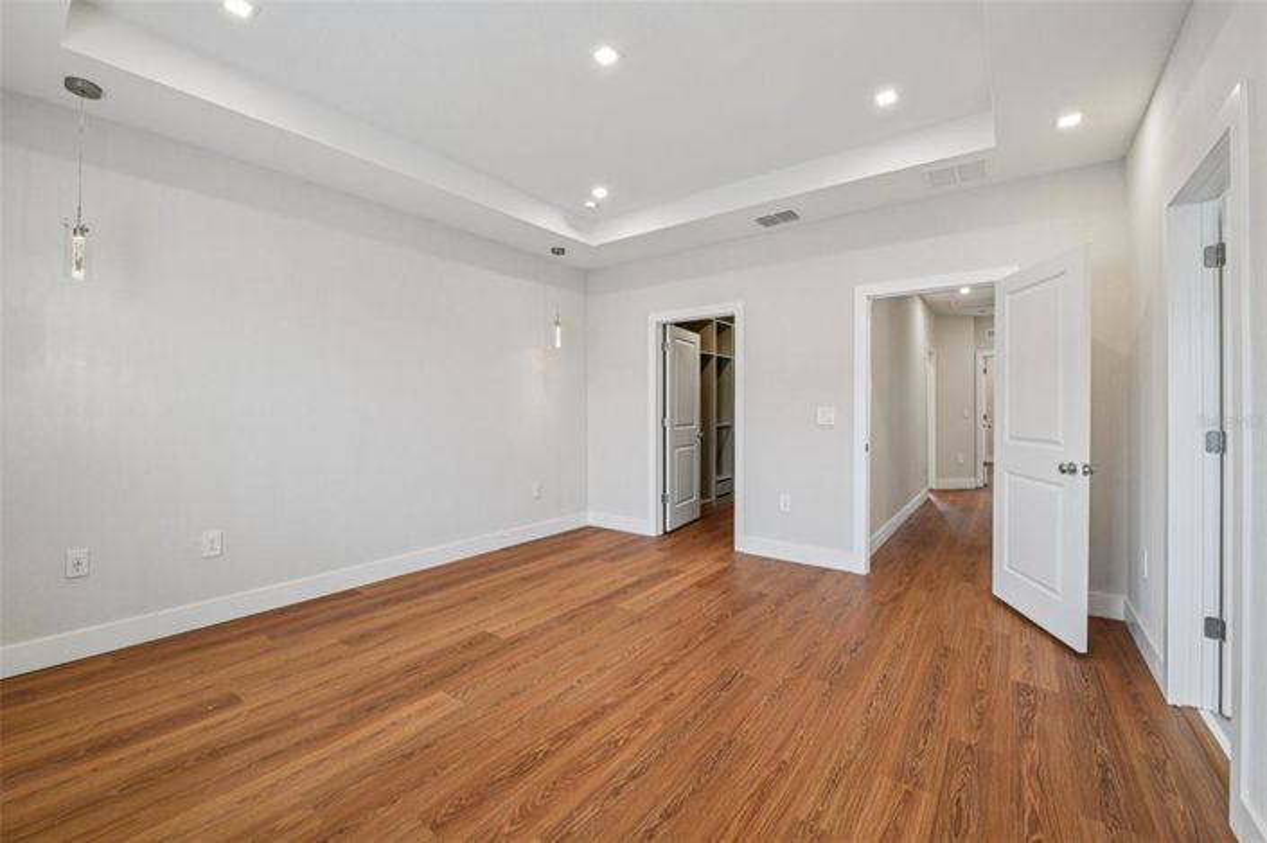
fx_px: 492
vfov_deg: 81.1
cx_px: 634
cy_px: 422
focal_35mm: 14
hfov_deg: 104.3
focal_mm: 14
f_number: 8
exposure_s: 1/15
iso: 400
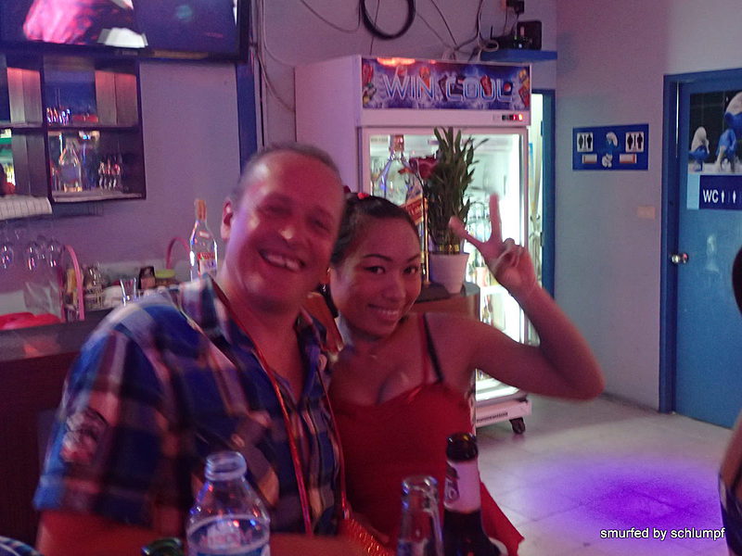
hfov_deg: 46.8
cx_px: 371
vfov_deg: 36.0
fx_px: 857
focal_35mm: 40
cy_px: 278
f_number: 2.8
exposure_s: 1/13
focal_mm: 7.34
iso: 800
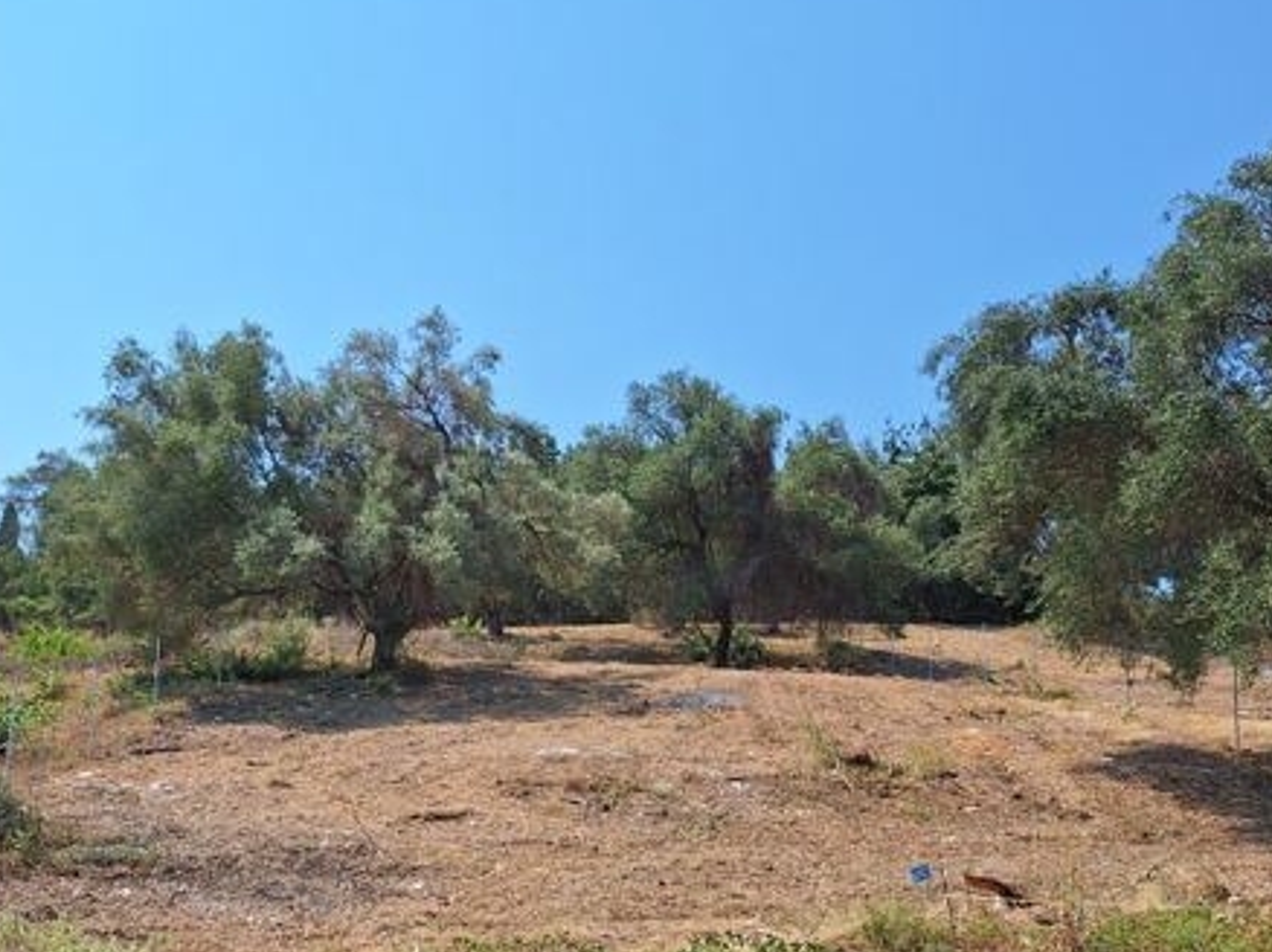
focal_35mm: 37
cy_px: 630
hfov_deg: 50.2
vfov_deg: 38.2
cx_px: 611
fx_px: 1359
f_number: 1.8
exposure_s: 1/3968
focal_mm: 5.54
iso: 40
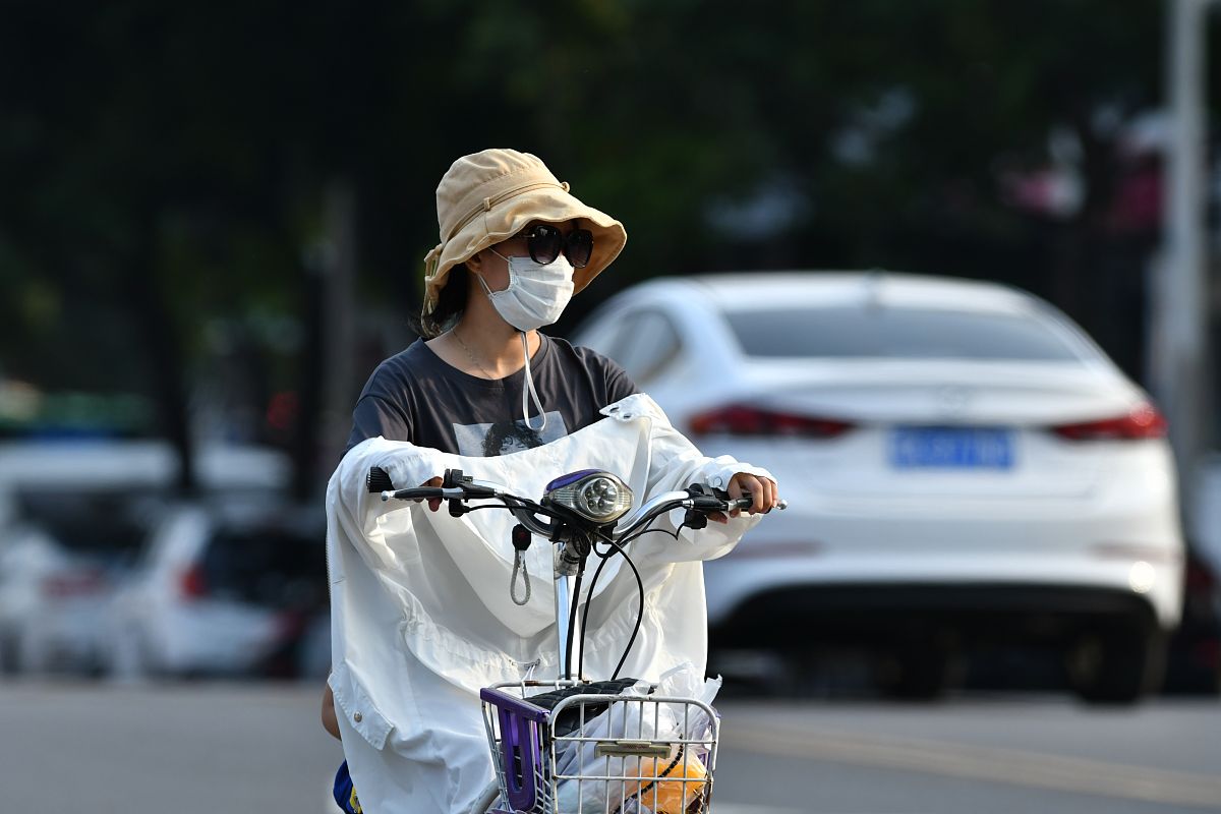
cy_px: 407
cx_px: 610
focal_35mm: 450
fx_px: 15261
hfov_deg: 4.6
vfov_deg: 3.1
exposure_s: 1/1250
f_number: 4.5
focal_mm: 300
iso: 400
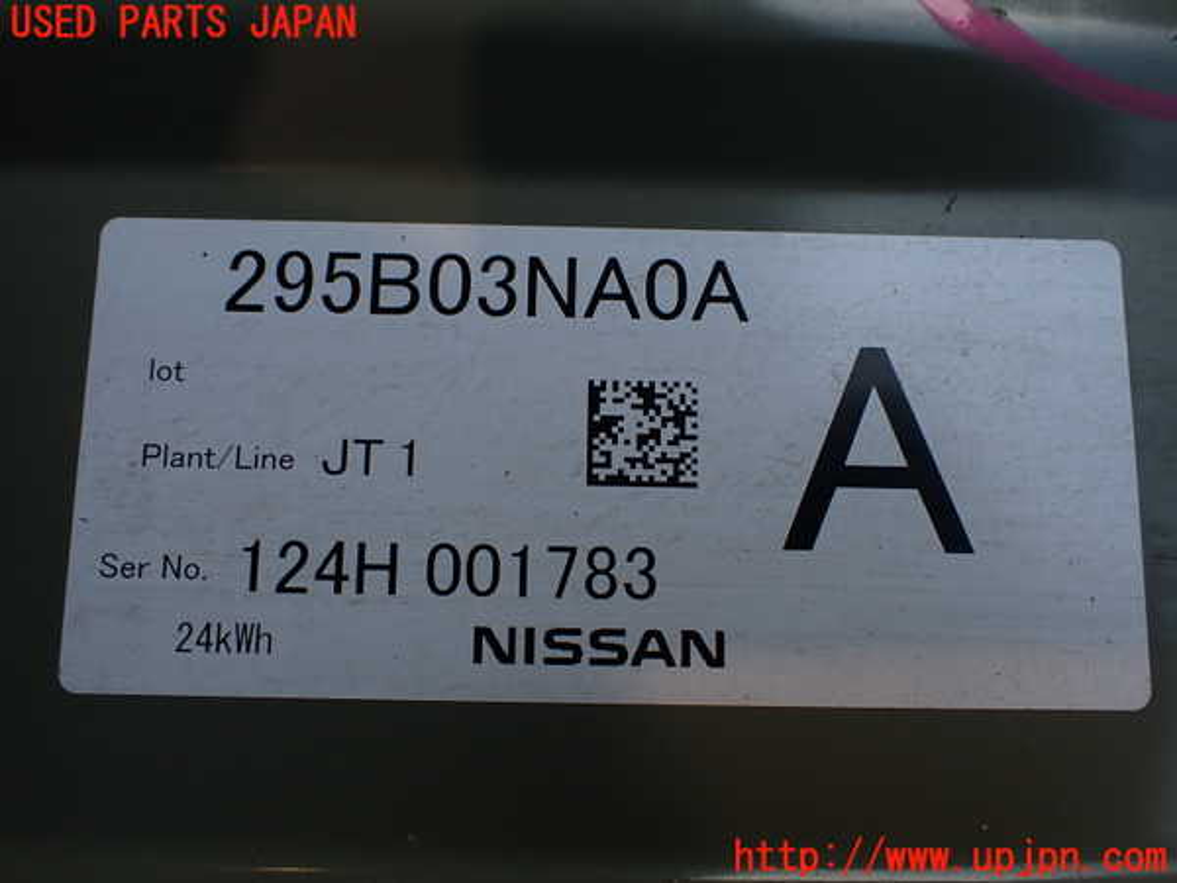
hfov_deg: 60.0
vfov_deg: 46.8
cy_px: 442
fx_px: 1020
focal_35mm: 30
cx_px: 588
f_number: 2.3
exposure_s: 1/160
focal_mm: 5.4
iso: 100
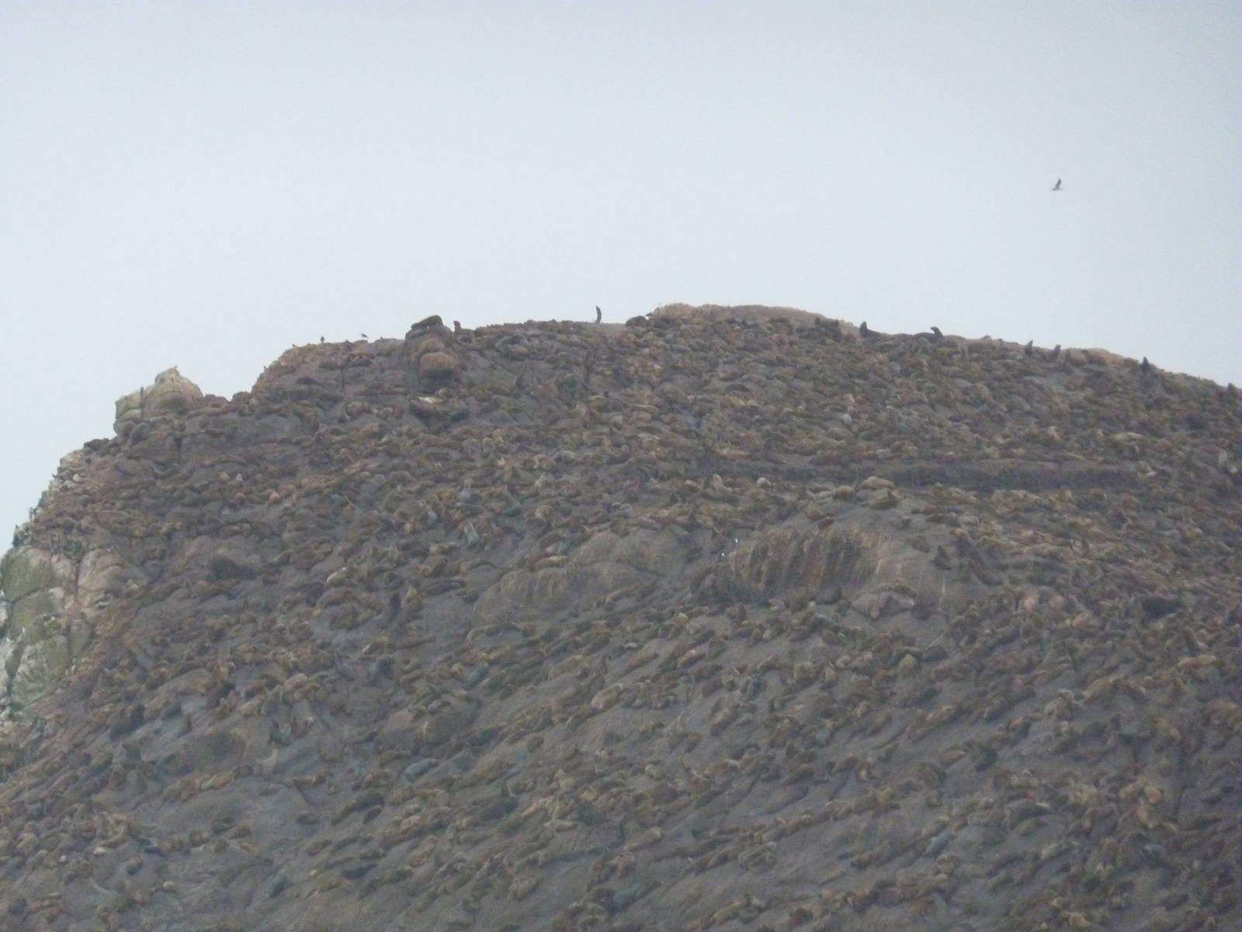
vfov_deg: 5.7
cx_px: 621
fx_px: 9329
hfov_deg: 7.6
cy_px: 466
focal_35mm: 260
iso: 640
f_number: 4.7
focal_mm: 42.6
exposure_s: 1/400
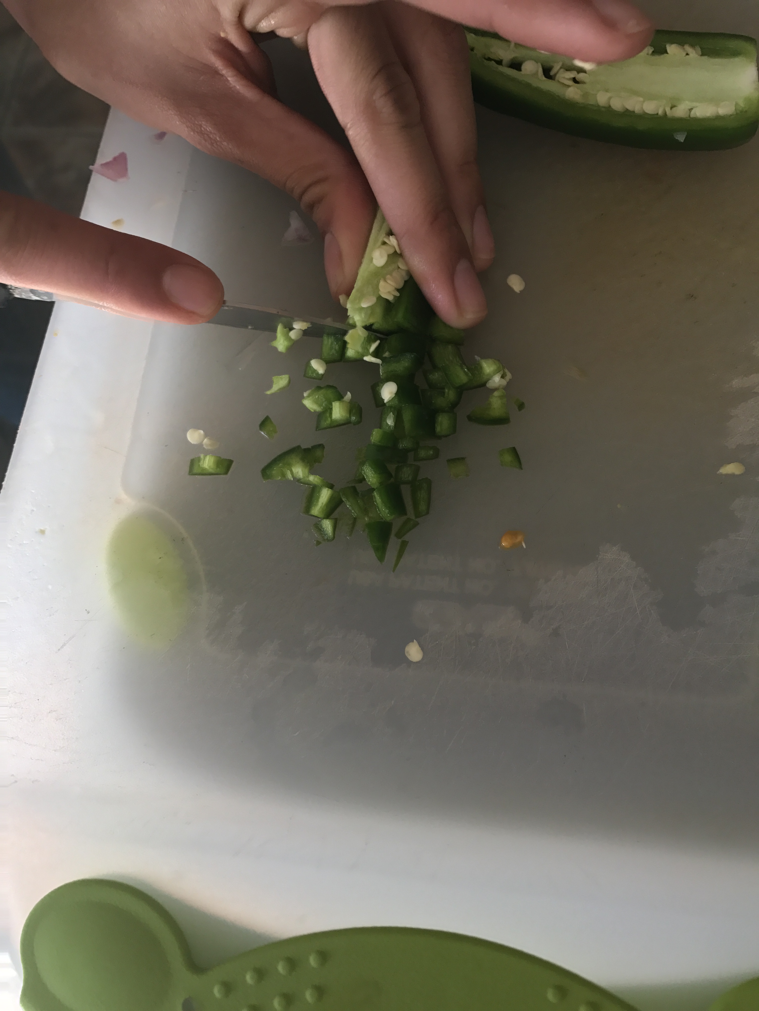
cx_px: 380
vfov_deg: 63.4
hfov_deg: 49.7
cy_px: 506
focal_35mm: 28
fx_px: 819
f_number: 1.8
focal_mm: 3.99
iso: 40
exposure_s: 1/120
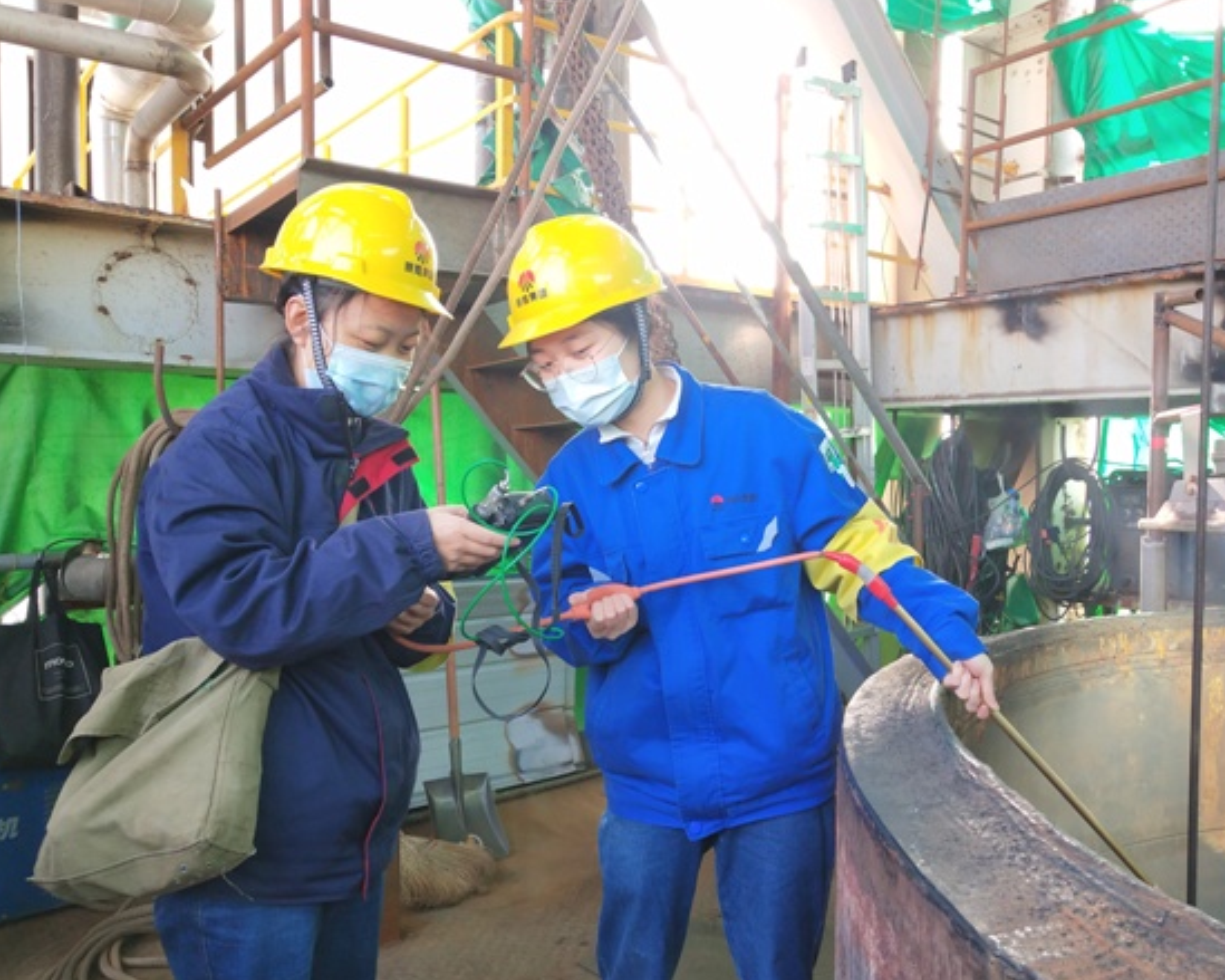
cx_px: 607
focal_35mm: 32
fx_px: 1160
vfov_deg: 45.8
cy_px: 496
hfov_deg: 55.7
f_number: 1.8
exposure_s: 1/100
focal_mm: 3.95
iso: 131
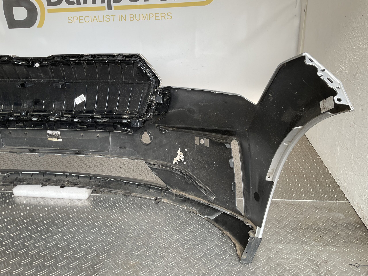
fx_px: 308
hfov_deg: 61.7
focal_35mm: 29
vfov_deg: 48.2
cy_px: 138
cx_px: 184
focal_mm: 3
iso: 16
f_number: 1.8
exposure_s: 1/115
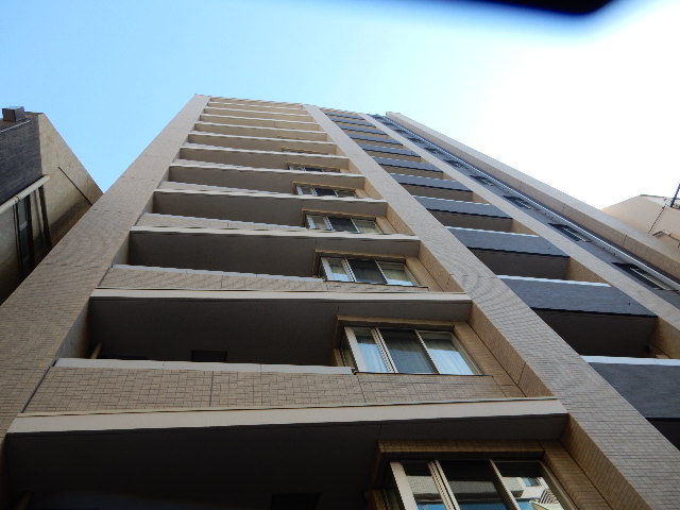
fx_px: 491
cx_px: 340
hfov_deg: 69.4
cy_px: 255
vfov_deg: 54.9
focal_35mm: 25
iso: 125
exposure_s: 1/250
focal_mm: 4.5
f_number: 3.7
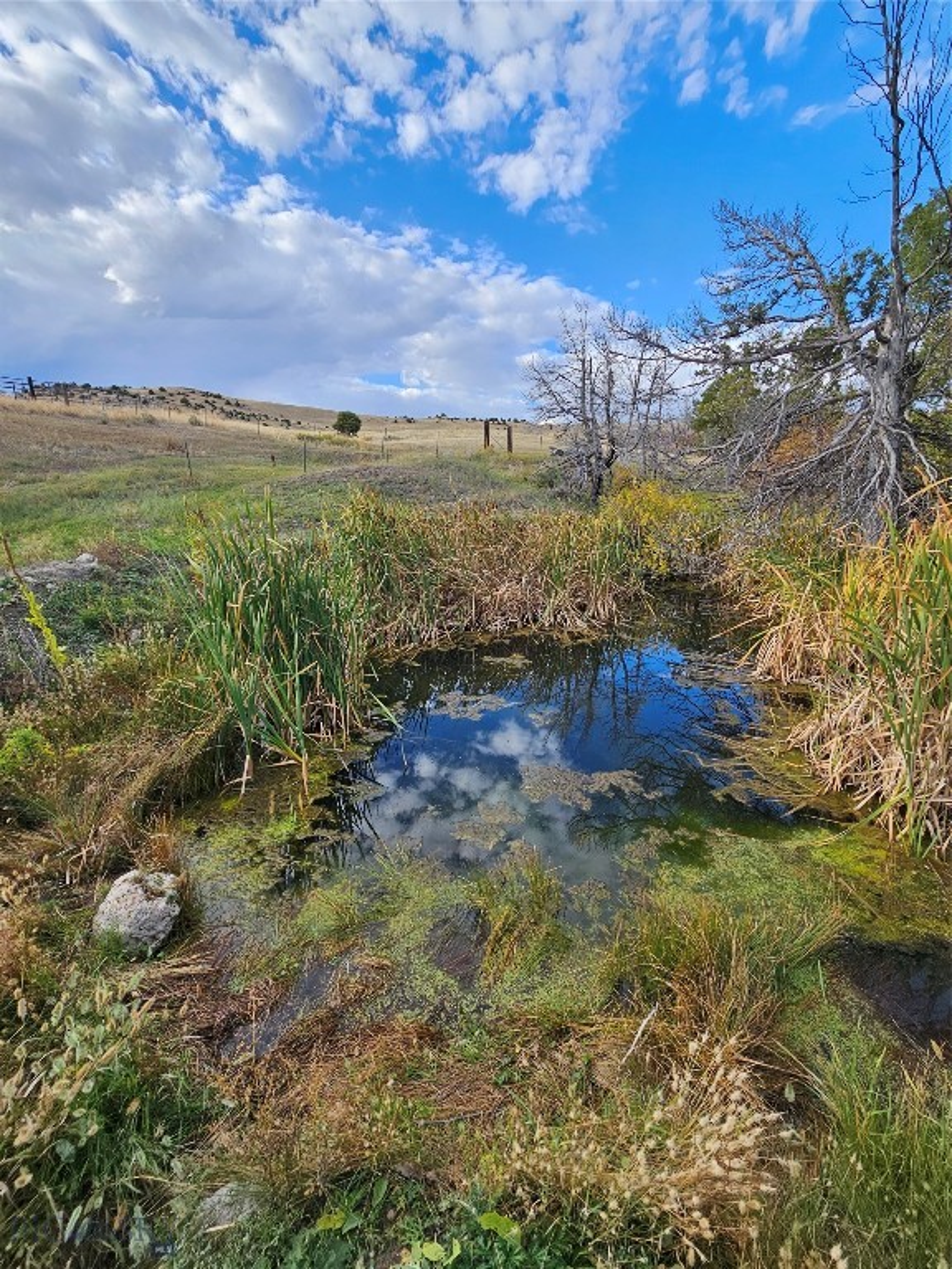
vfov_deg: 106.2
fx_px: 477
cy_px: 634
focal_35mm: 13
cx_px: 476
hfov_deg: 89.9
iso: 50
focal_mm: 2.2
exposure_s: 1/655
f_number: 2.2
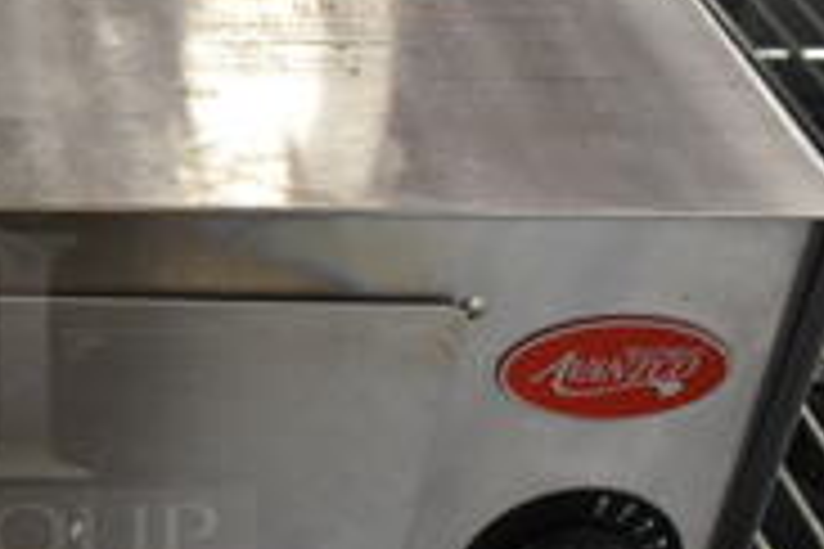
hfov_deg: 20.7
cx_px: -243
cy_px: 346
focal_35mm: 90
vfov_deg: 15.2
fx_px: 2060
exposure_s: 1/30
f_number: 3.5
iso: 800
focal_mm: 18
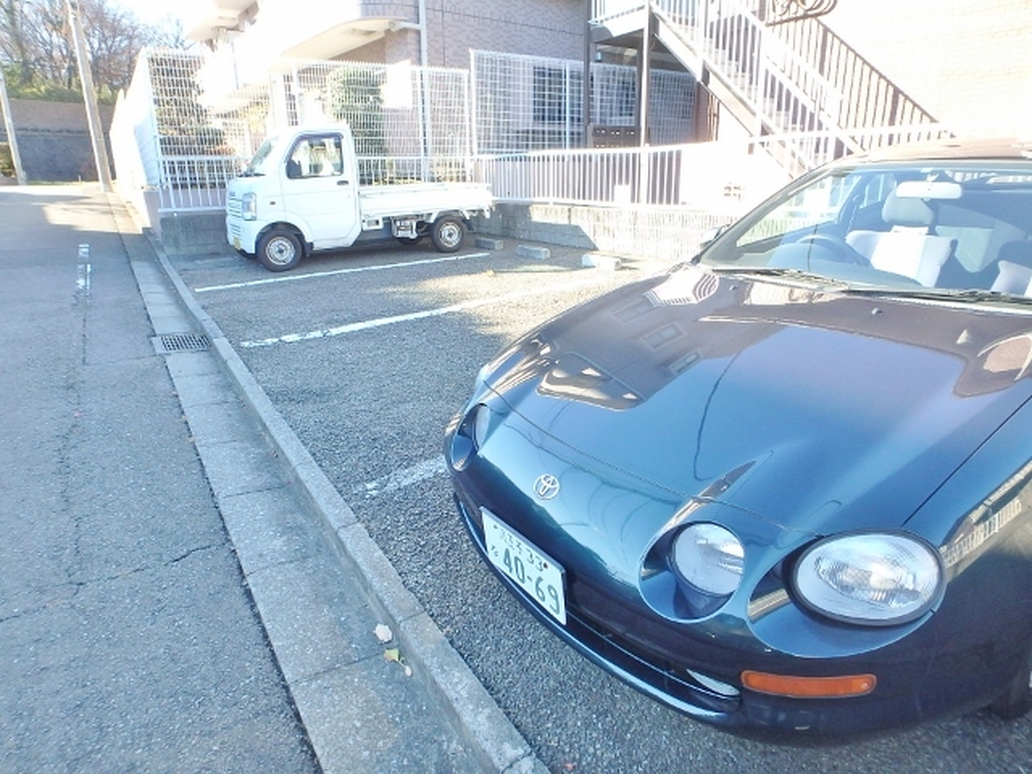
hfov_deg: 79.0
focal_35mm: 21
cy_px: 387
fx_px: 626
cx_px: 516
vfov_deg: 63.4
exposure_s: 1/100
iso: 125
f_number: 3.5
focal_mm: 3.7
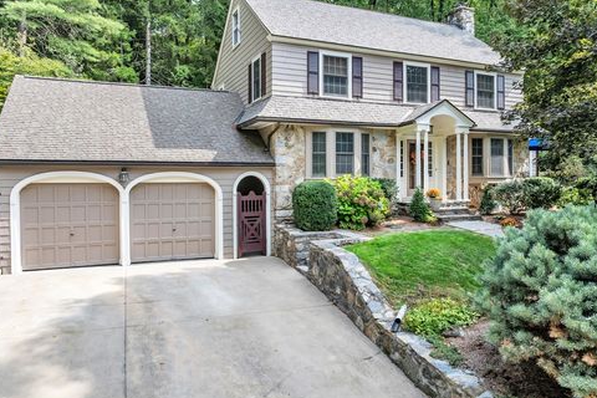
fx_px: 431
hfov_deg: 69.4
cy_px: 191
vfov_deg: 49.5
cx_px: 303
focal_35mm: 26
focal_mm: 12.29
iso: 110
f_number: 2.8
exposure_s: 1/30
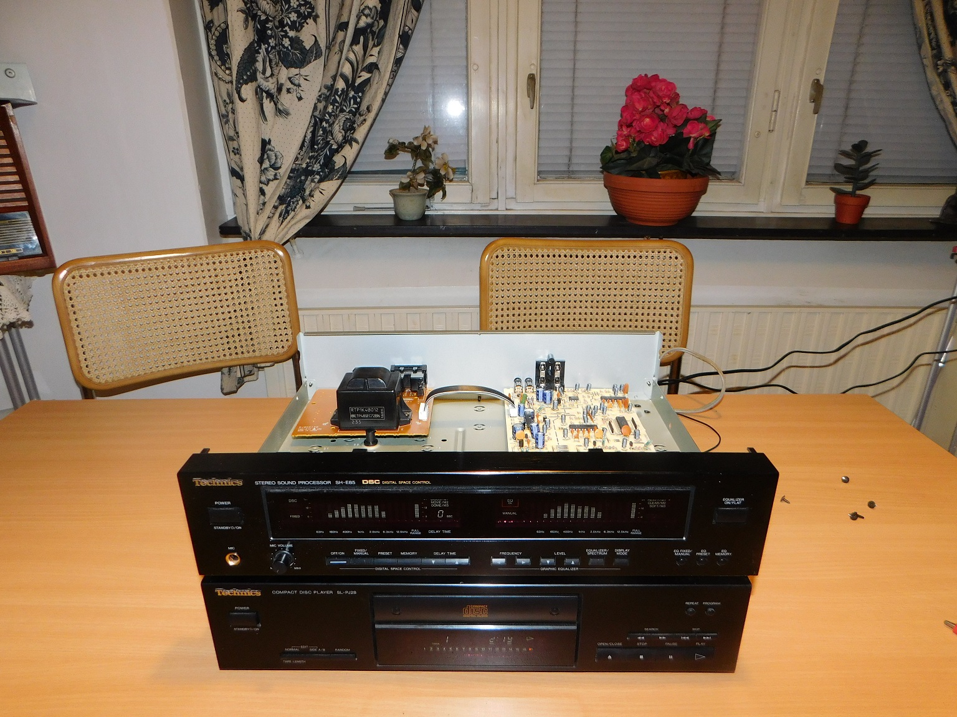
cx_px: 478
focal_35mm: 23
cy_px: 358
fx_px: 636
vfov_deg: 58.9
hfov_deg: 73.9
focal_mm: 4
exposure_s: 1/30
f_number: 3
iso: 200
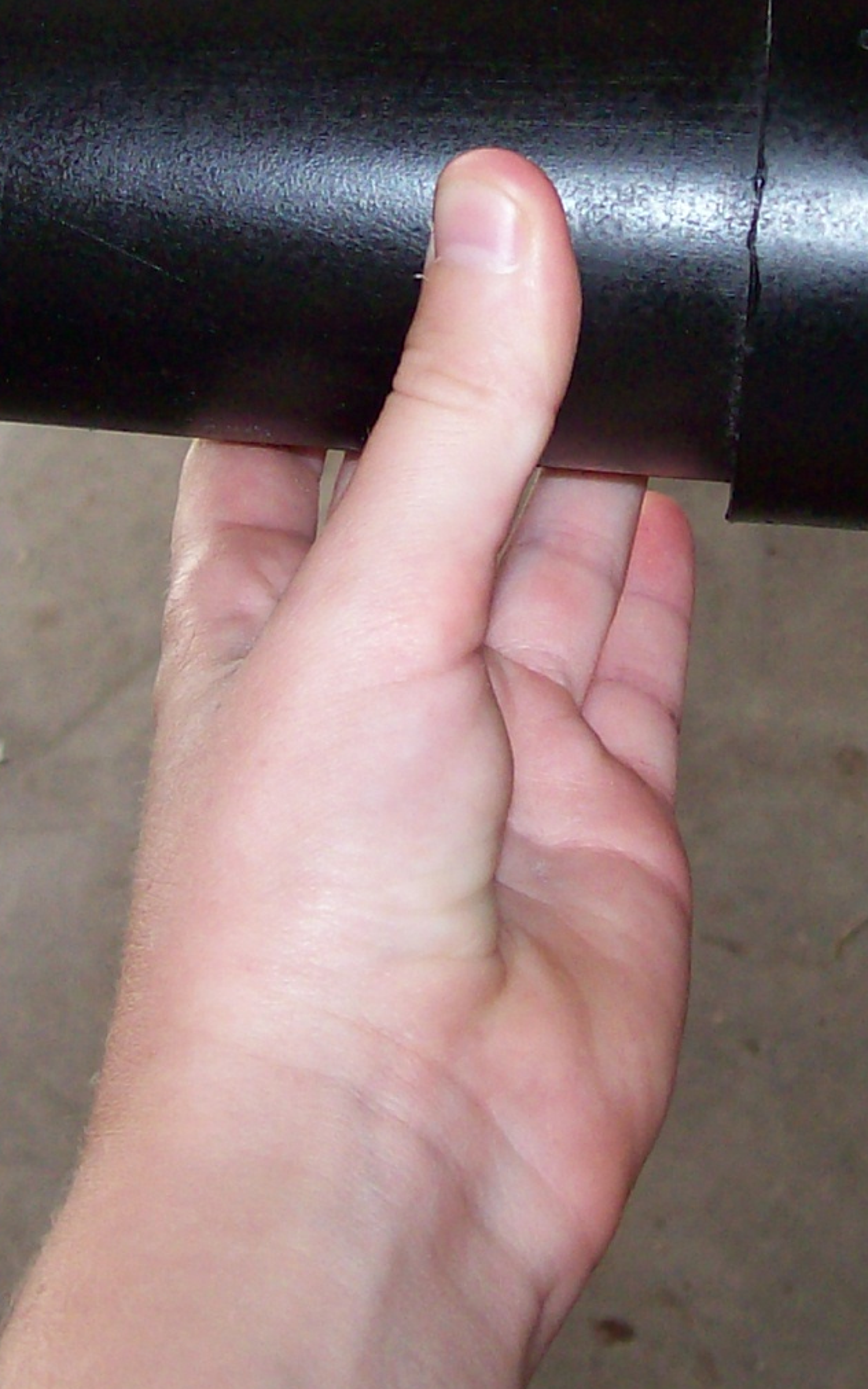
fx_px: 3292
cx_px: 397
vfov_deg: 23.5
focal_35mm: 87
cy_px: 308
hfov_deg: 15.0
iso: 80
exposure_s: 1/64
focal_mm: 6
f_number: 2.7
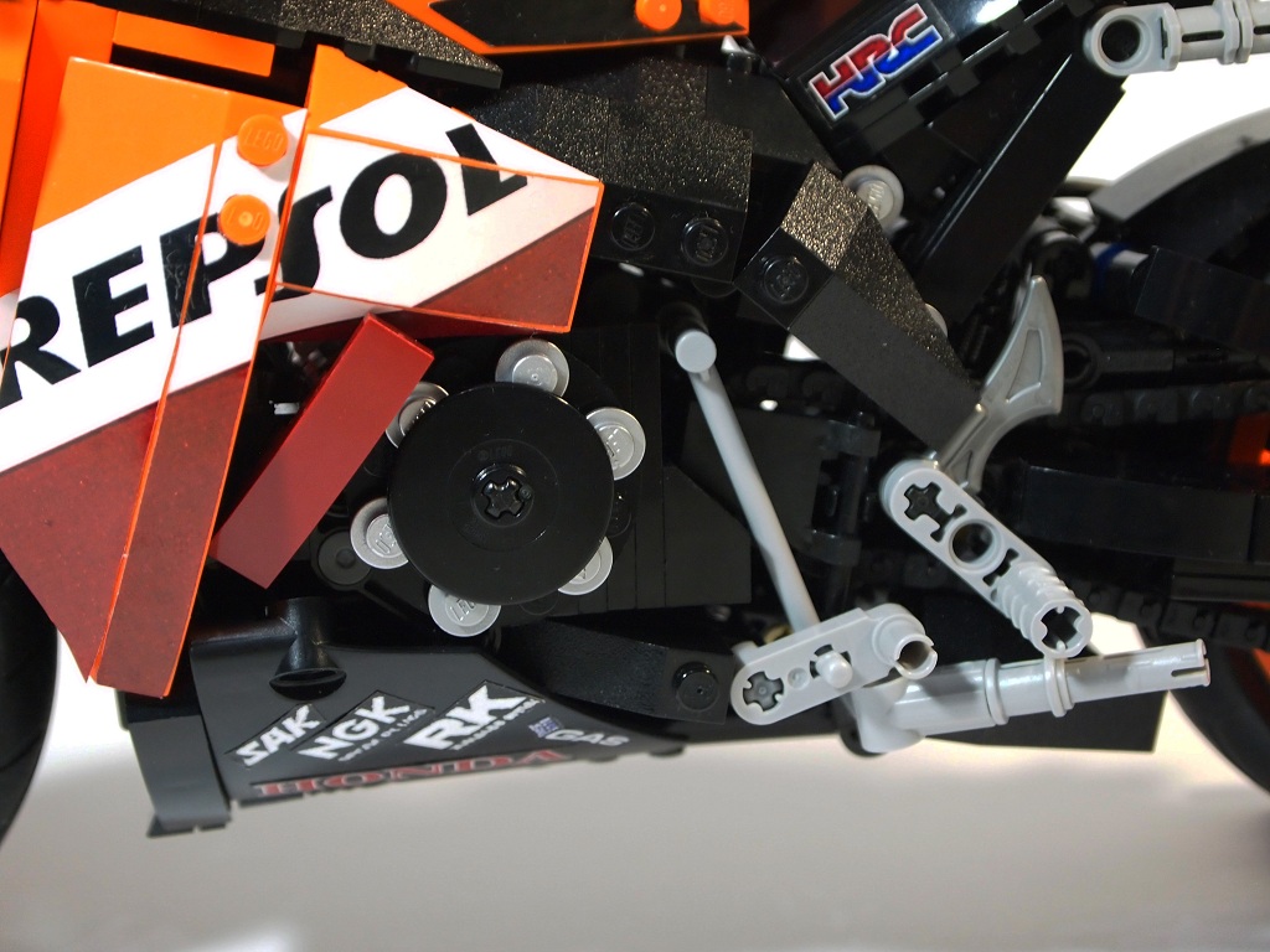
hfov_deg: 24.4
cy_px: 476
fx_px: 2935
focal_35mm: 80
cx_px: 635
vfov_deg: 18.4
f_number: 5.5
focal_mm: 40
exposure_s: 1/30
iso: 1600
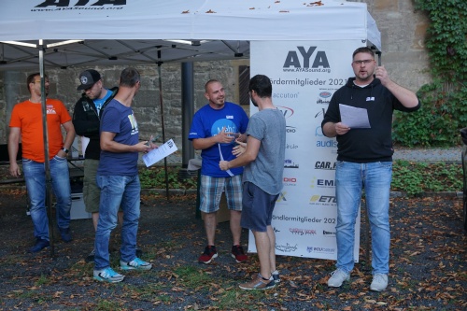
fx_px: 584
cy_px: 156
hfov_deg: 43.6
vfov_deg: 29.8
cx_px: 234
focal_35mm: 45
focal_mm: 30
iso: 320
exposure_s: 1/160
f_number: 4
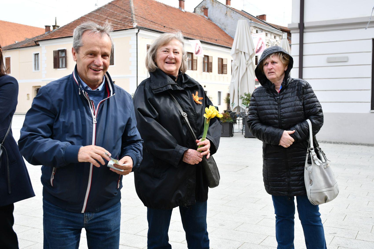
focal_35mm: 39
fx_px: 405
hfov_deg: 49.6
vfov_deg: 34.2
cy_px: 124
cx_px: 187
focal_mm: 26
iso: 200
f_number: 6.3
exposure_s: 1/250
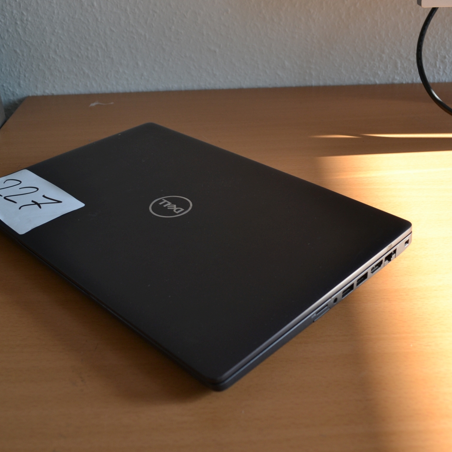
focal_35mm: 39
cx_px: 248
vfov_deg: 42.8
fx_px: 576
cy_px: 225
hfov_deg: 42.8
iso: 250
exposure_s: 1/125
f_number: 5.6
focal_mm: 20
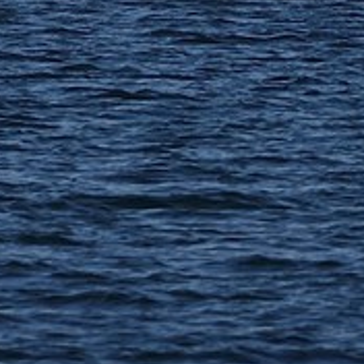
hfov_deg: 1.1
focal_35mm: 1549
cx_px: 1508
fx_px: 18428
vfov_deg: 1.1
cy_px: -594
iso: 200
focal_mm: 200
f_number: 8
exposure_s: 1/400
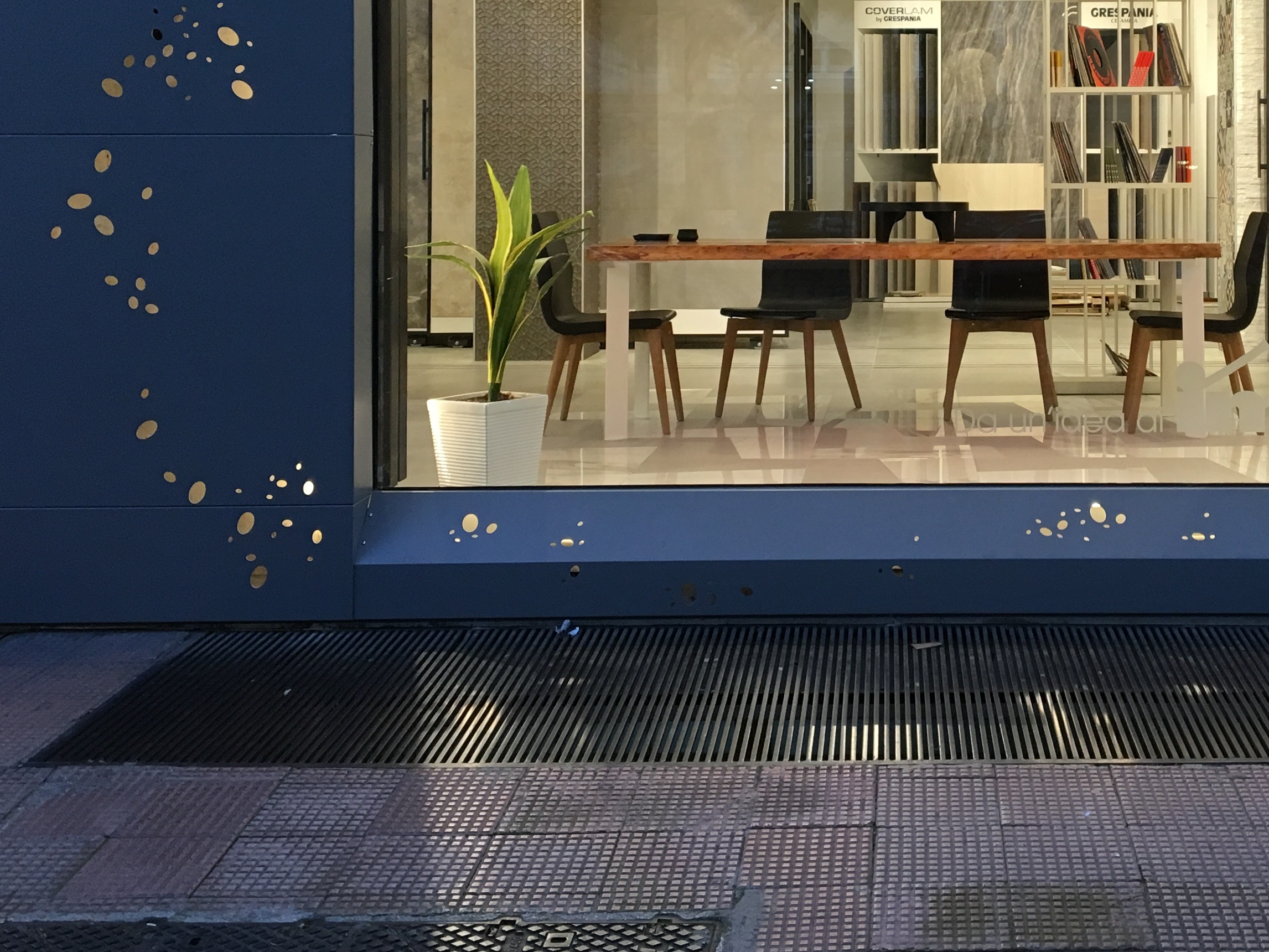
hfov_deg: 36.8
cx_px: 923
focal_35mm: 51
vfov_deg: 27.9
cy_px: 179
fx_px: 1870
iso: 64
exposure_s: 1/33
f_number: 2.2
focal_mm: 4.15
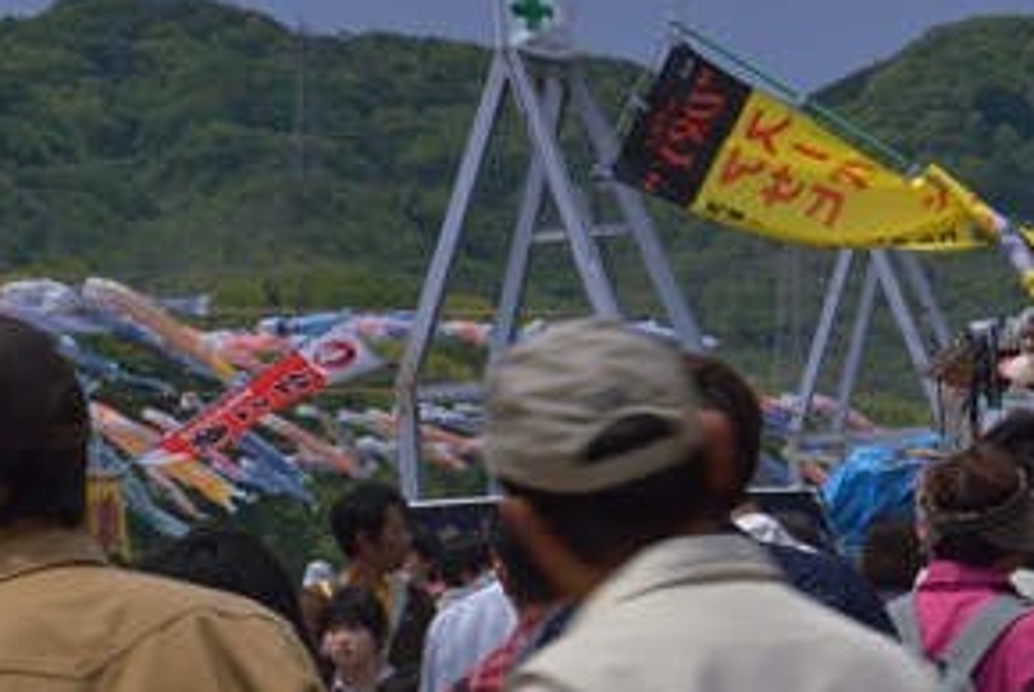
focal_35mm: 194
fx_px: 5578
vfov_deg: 7.1
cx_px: -324
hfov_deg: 10.4
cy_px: 383
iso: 200
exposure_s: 1/20
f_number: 11
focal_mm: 55
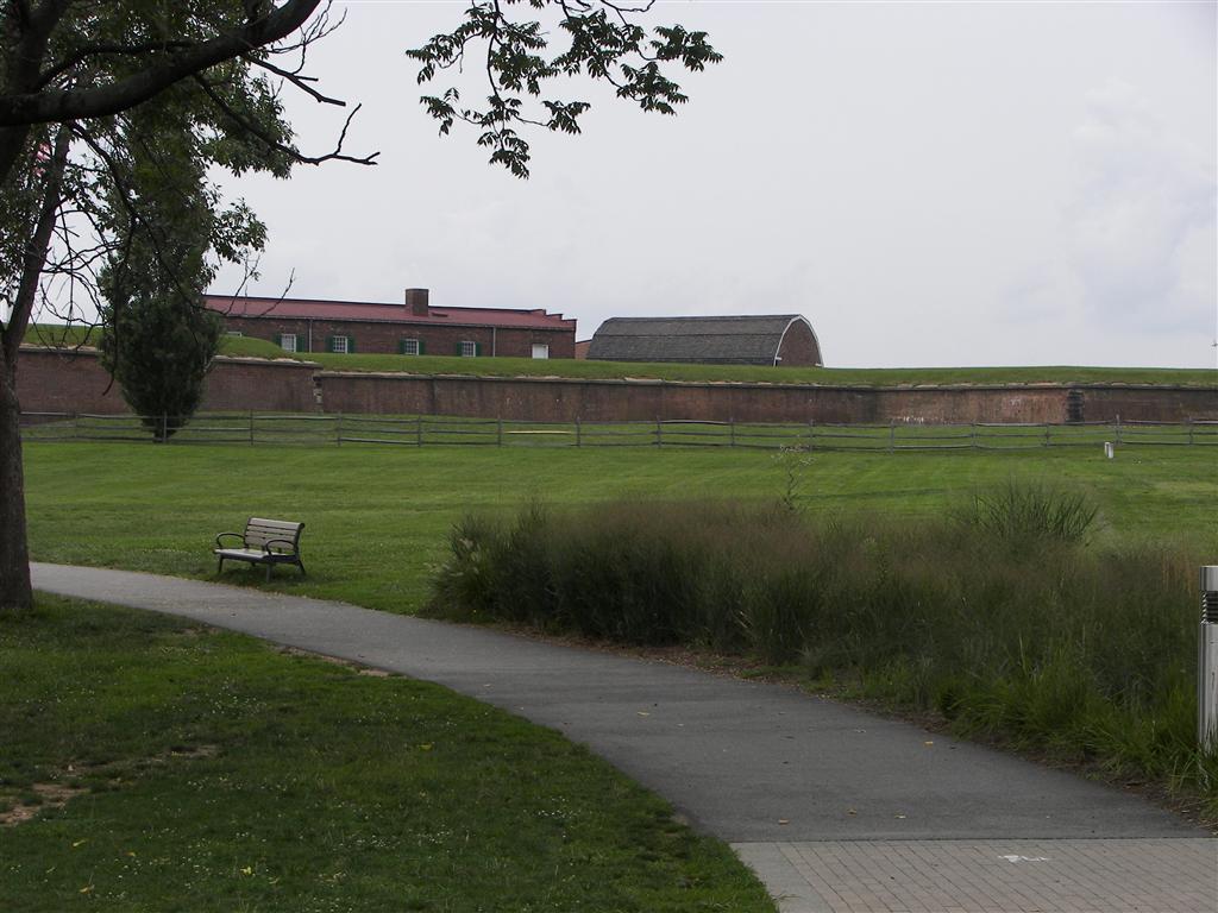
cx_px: 609
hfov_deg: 20.0
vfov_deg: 15.1
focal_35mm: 98
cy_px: 456
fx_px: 3448
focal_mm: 16.3
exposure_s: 1/500
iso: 64
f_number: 4.5
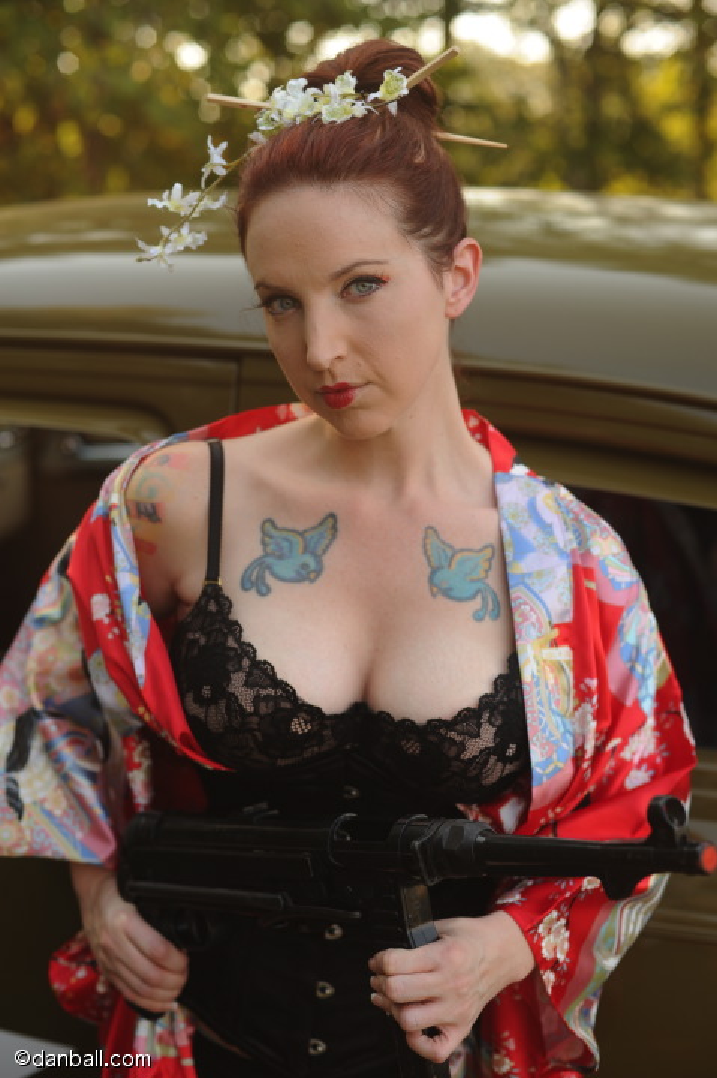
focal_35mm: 50
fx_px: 1496
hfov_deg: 27.0
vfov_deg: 39.6
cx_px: 358
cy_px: 539
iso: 200
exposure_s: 1/320
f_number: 4
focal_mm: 50
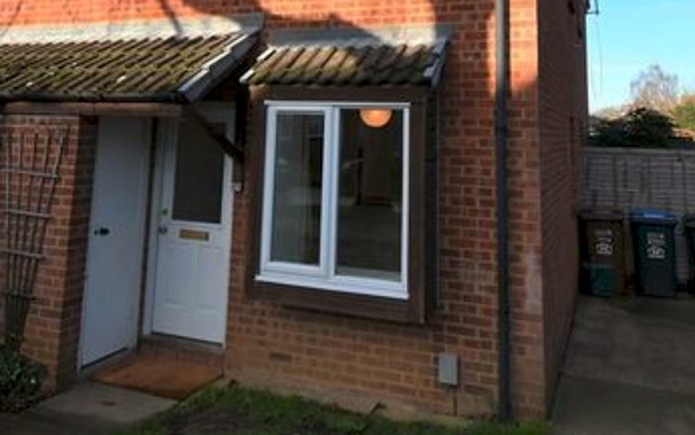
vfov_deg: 37.6
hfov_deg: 61.2
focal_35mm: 31
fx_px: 587
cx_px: 344
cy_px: 31
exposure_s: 1/250
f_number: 8
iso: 200
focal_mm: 10
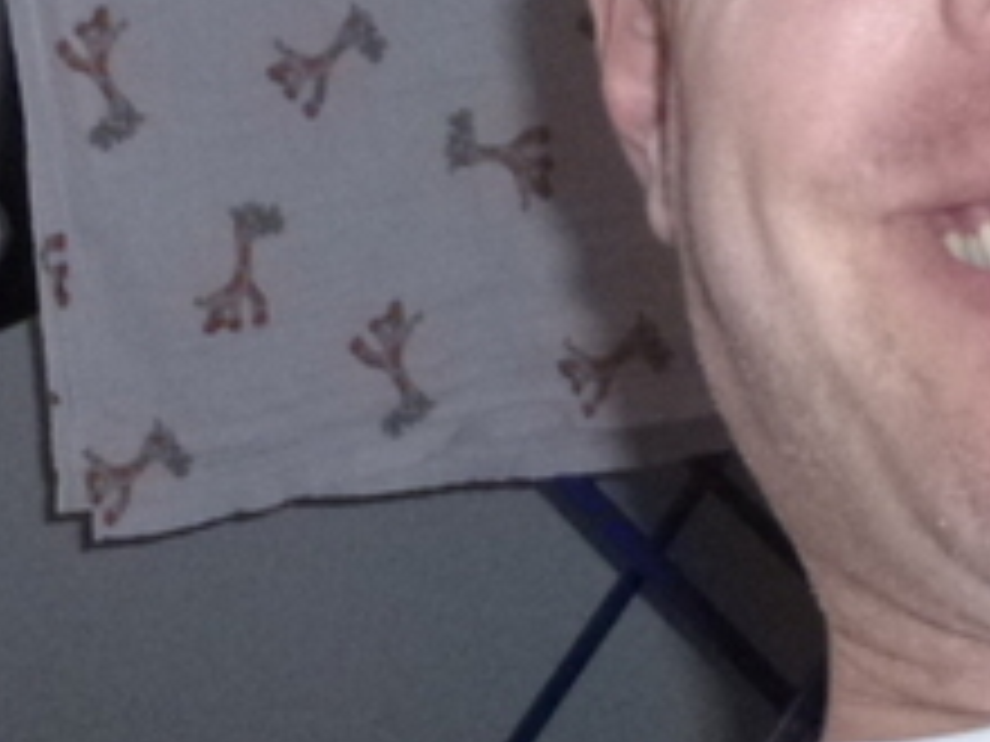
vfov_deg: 15.4
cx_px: 778
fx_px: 2603
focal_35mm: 91
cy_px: -243
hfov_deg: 21.3
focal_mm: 4.5
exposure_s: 1/125
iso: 400
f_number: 3.1
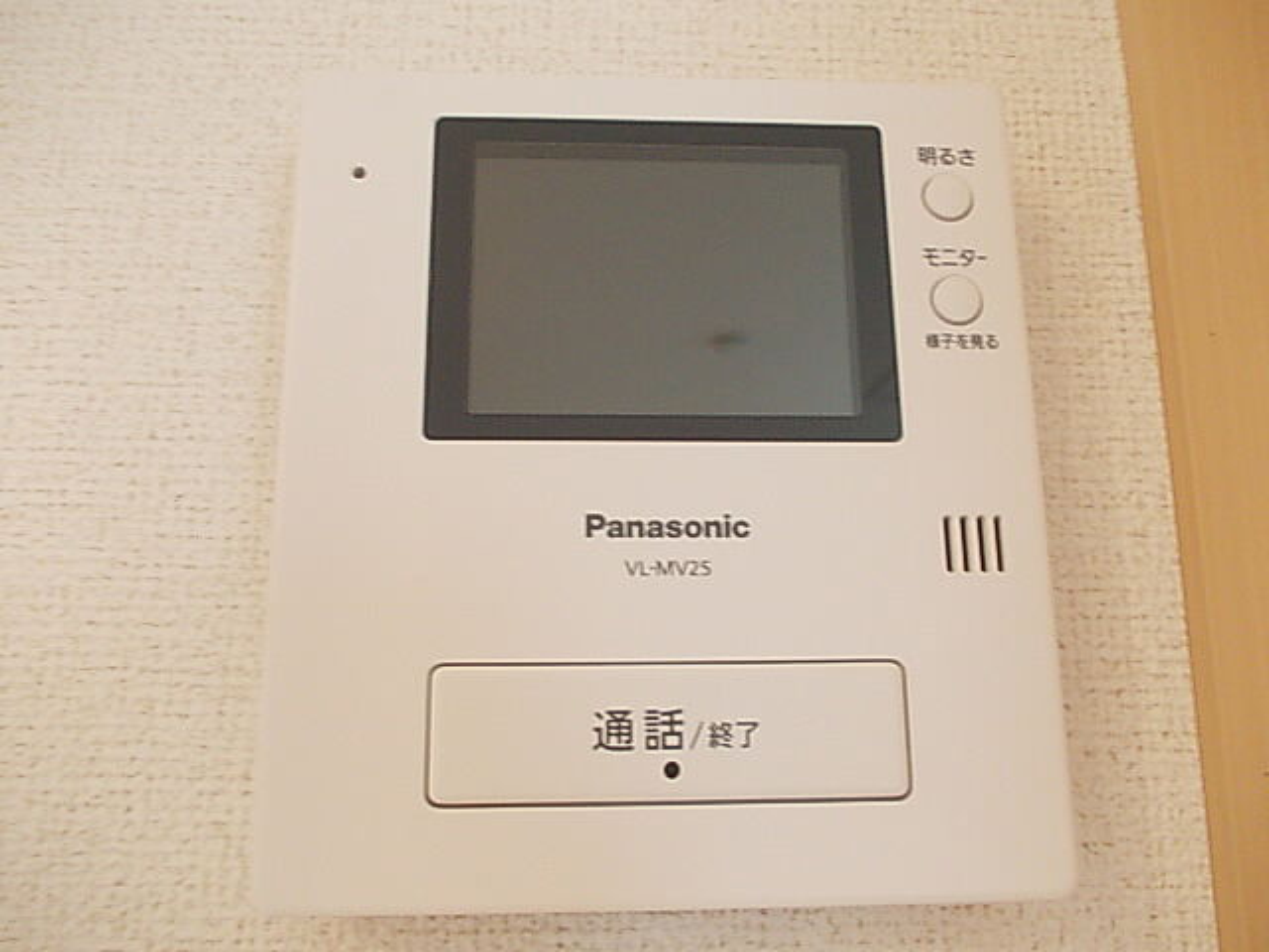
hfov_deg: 63.4
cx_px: 634
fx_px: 1026
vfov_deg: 49.7
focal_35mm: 28
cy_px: 476
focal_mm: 4
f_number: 2.7
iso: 200
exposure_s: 1/13
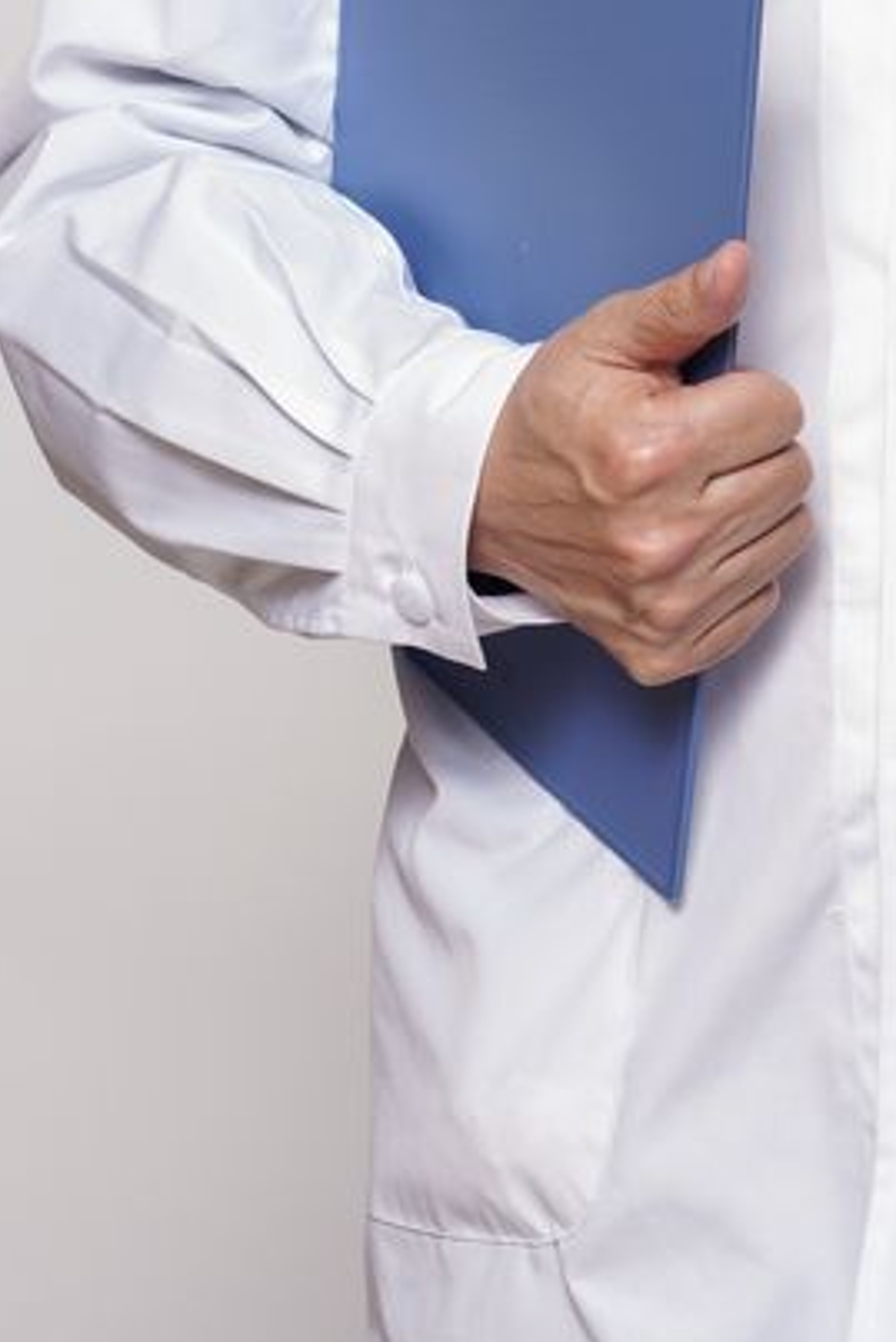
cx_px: 959
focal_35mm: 253
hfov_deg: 5.4
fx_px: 9436
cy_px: -32
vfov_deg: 8.1
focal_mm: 85
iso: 160
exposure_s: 1/160
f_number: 5.6
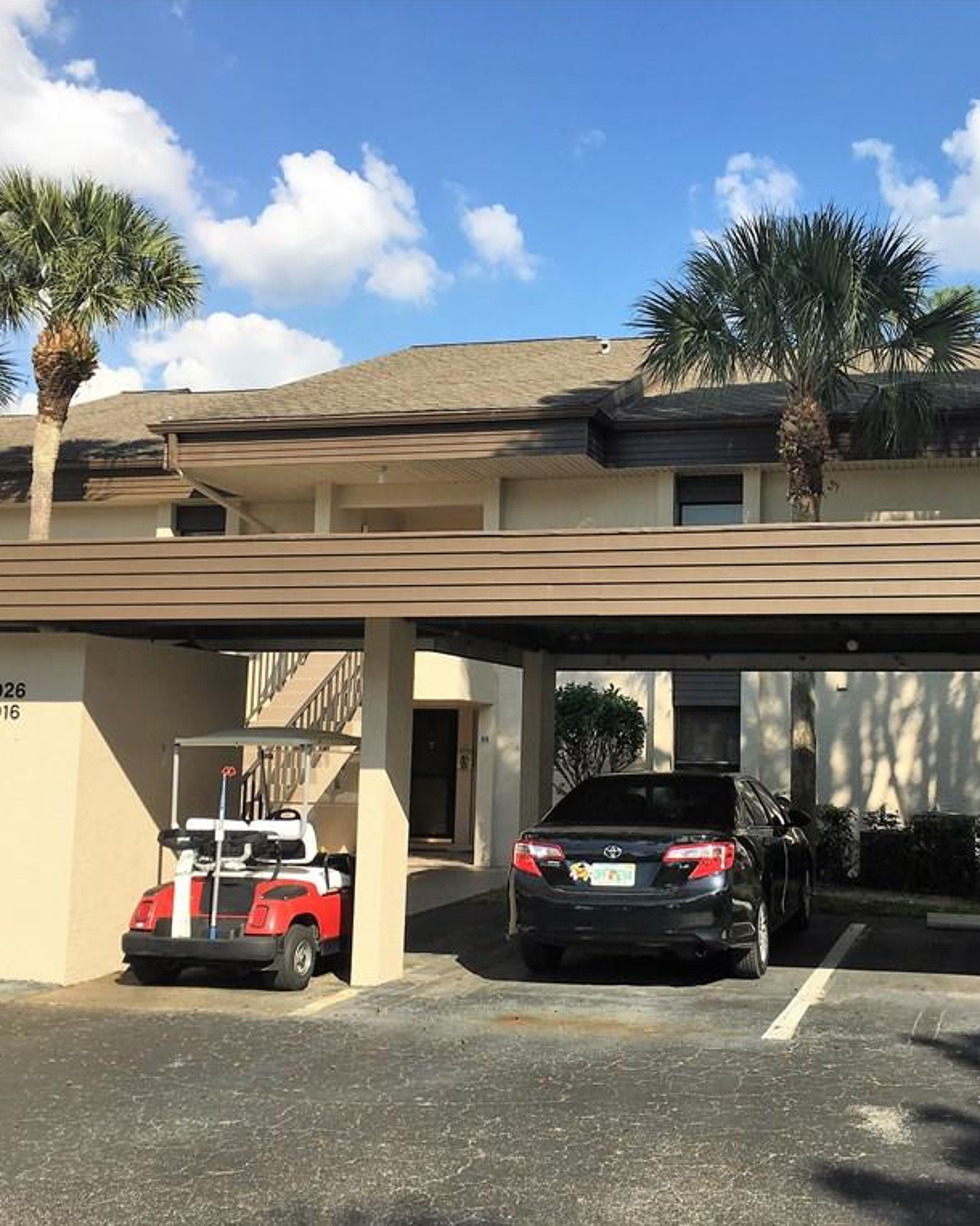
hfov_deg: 38.7
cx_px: 644
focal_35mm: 38
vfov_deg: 47.9
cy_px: 614
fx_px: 1378
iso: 25
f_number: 2.2
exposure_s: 1/1603
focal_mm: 4.15
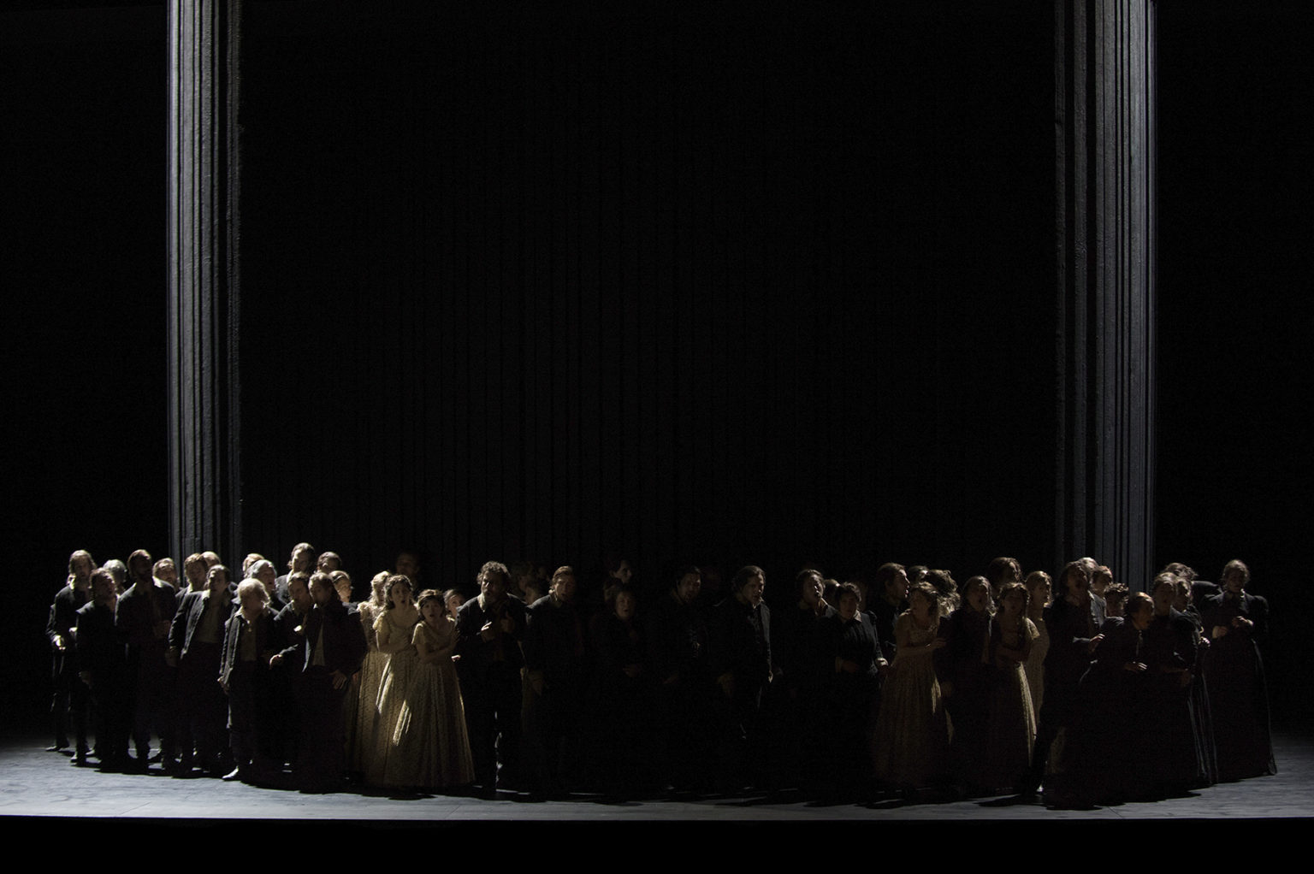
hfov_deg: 28.9
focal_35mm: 70
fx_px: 2553
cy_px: 437
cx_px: 657
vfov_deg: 19.4
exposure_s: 1/125
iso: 3200
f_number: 2.8
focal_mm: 70
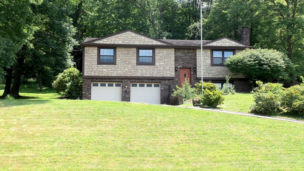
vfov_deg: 22.6
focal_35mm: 53
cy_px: 79
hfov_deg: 39.2
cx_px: 152
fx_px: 427
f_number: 3.8
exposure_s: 1/400
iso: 64
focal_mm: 8.7
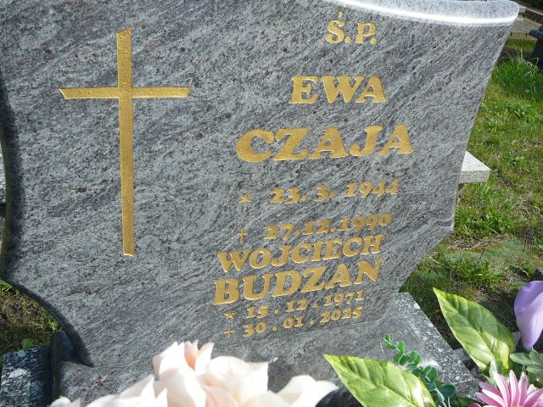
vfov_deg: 40.7
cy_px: 204
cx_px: 272
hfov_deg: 52.6
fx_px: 549
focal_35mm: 35
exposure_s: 1/640
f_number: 2.8
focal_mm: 5.2
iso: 80
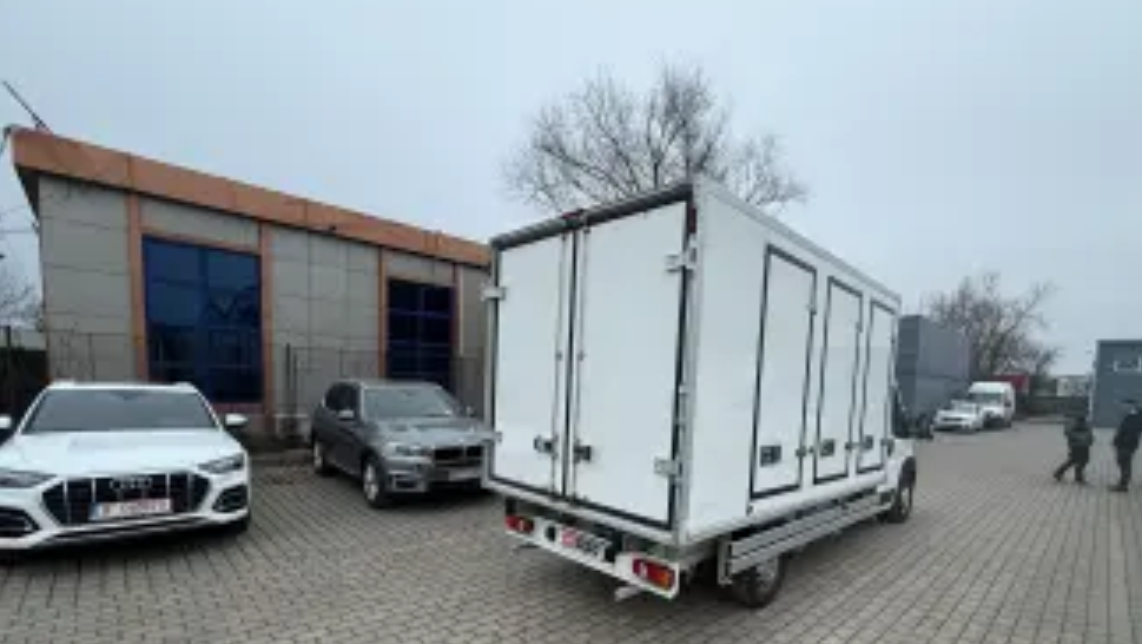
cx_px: 633
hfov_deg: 95.5
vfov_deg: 62.4
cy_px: 428
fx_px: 515
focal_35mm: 17
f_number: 2.2
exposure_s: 1/99
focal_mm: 2.22
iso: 200
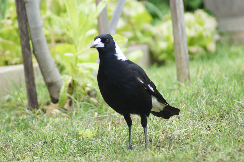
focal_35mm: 450
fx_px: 3048
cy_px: 81
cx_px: 122
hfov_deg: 4.6
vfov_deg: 3.1
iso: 400
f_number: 5.6
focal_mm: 300
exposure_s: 1/200
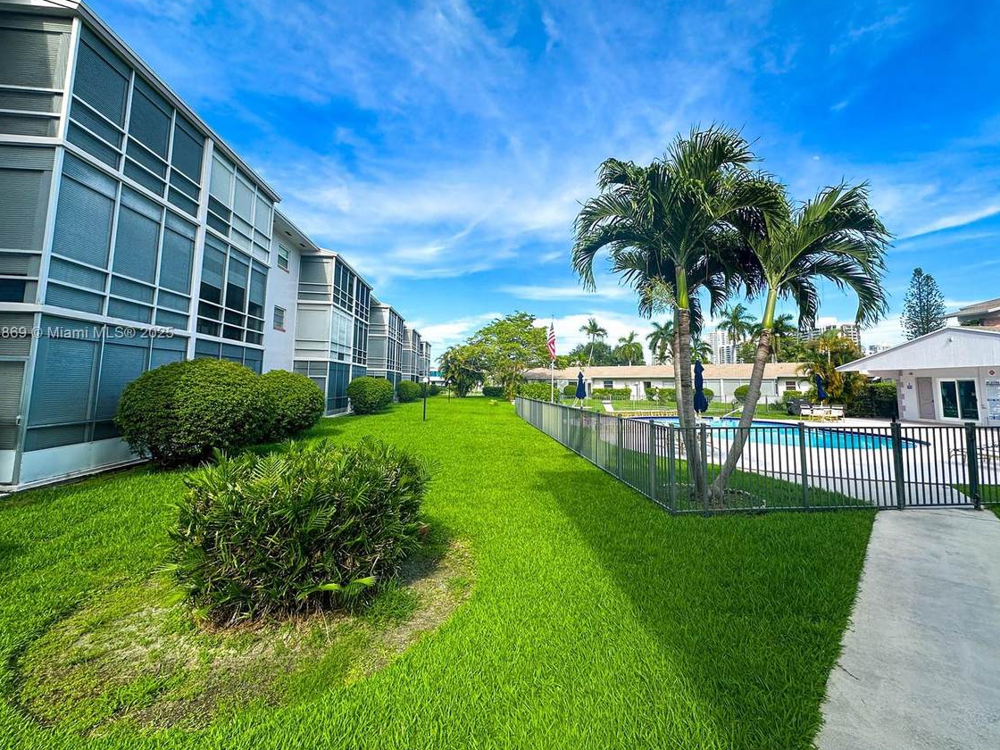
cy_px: 334
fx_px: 462
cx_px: 517
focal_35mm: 16
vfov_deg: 77.8
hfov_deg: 94.5
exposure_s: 1/1500
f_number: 2.2
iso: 40
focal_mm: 2.22
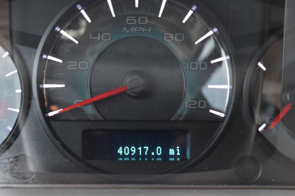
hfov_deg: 24.6
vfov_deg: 16.5
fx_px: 676
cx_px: 148
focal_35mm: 82
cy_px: 98
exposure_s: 1/15
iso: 1250
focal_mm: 55
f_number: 6.3
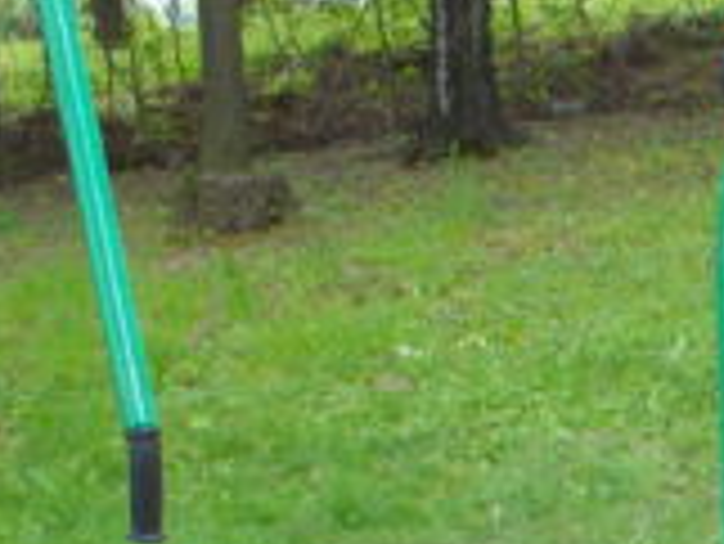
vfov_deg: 10.3
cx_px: 1133
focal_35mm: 138
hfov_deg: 13.4
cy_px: 859
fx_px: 2888
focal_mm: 4.1
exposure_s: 1/40
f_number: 3.3
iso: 80
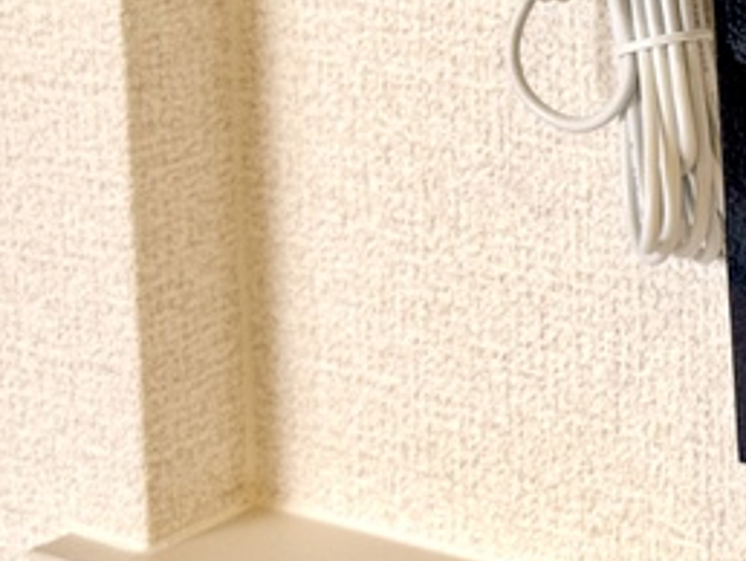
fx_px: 2804
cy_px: -82
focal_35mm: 130
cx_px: 951
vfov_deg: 11.2
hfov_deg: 14.6
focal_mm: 6.76
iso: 80
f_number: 1.78
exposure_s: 1/121
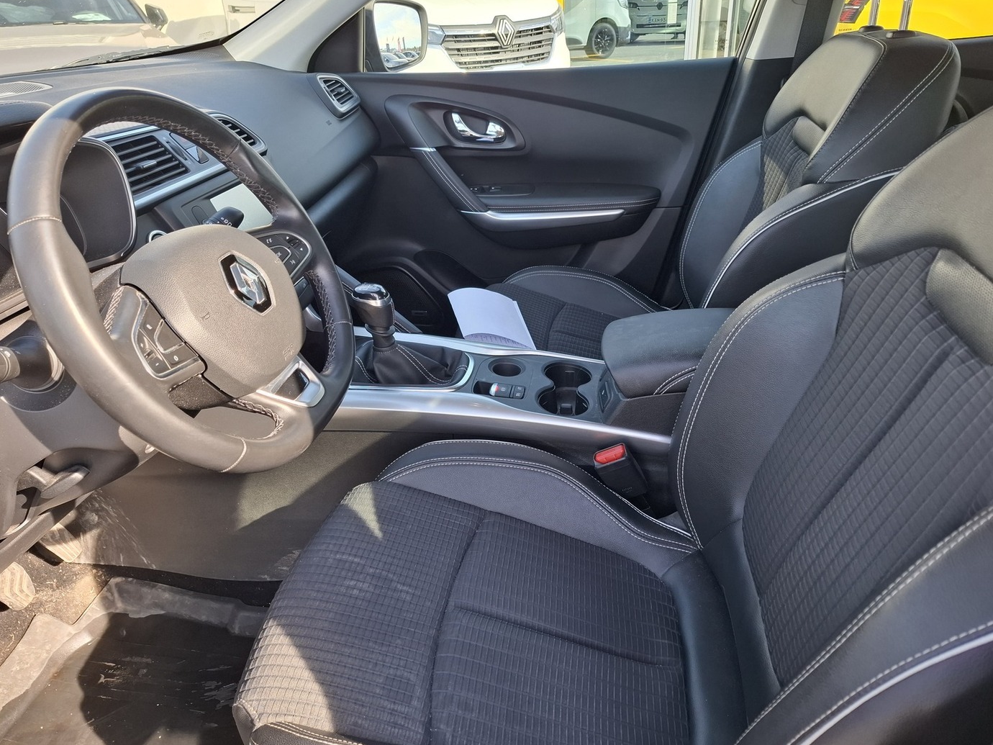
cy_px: 363
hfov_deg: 71.6
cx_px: 484
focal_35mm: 24
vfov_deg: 56.8
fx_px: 688
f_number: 1.8
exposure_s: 1/111
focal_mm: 5.54
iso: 50
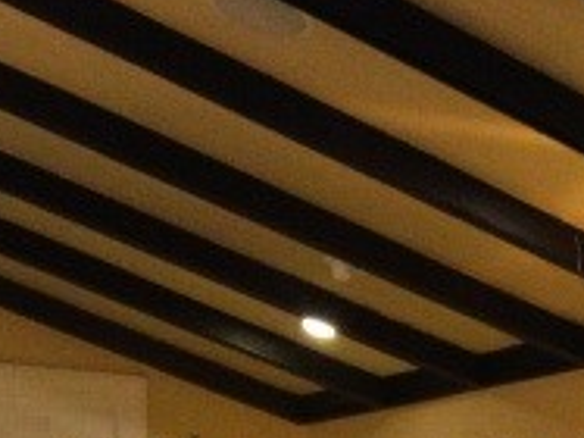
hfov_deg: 14.8
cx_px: 593
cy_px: 802
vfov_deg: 10.6
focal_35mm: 131
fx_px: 2209
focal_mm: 4.28
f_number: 2.4
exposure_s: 1/15
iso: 500
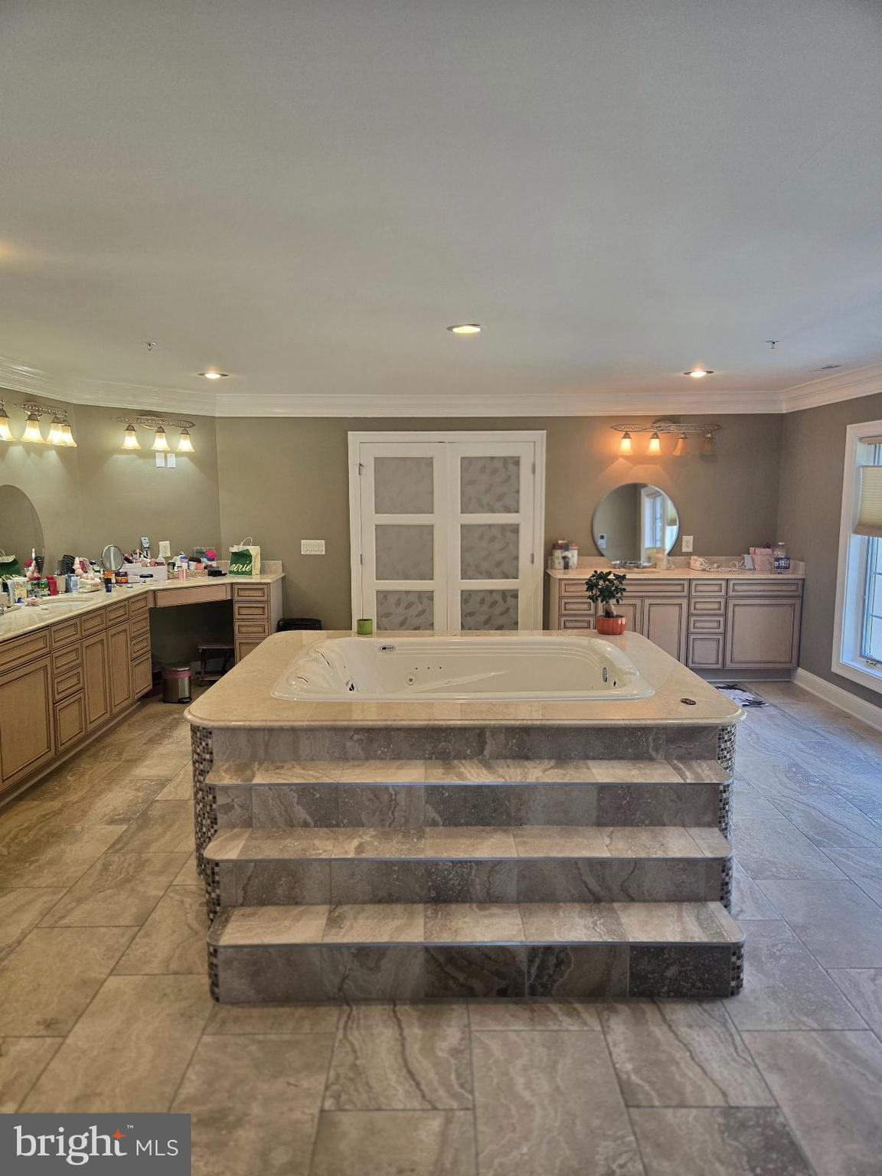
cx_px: 441
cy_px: 588
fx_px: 781
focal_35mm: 23
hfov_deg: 58.9
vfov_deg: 73.9
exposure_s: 1/120
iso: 200
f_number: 1.8
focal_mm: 5.4
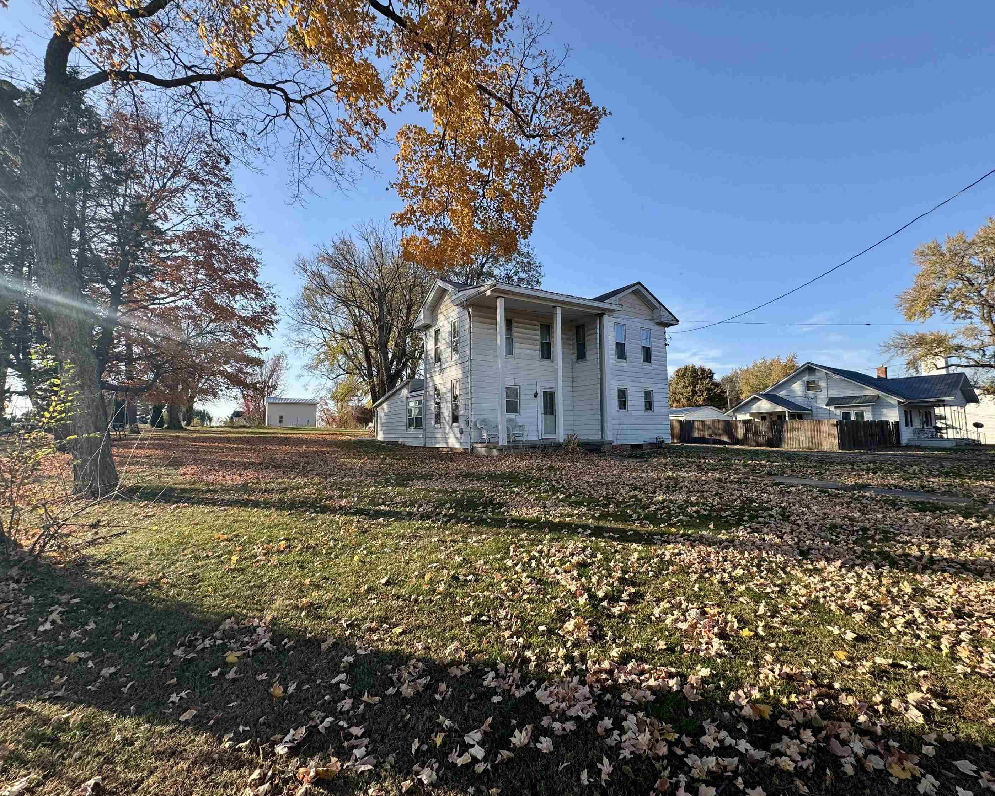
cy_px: 395
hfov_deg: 96.8
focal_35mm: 15
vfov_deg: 84.0
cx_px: 504
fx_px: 442
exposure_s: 1/734
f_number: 2.2
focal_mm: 2.22
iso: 40
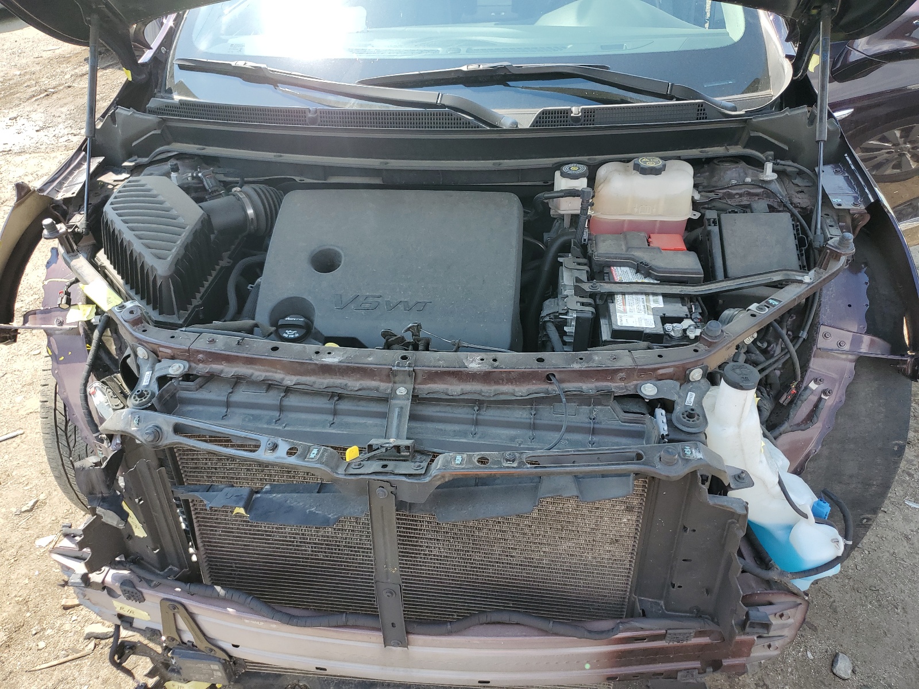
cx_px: 460
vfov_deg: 53.1
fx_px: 690
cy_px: 344
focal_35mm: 26
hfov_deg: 67.3
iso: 50
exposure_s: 1/909
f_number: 1.5
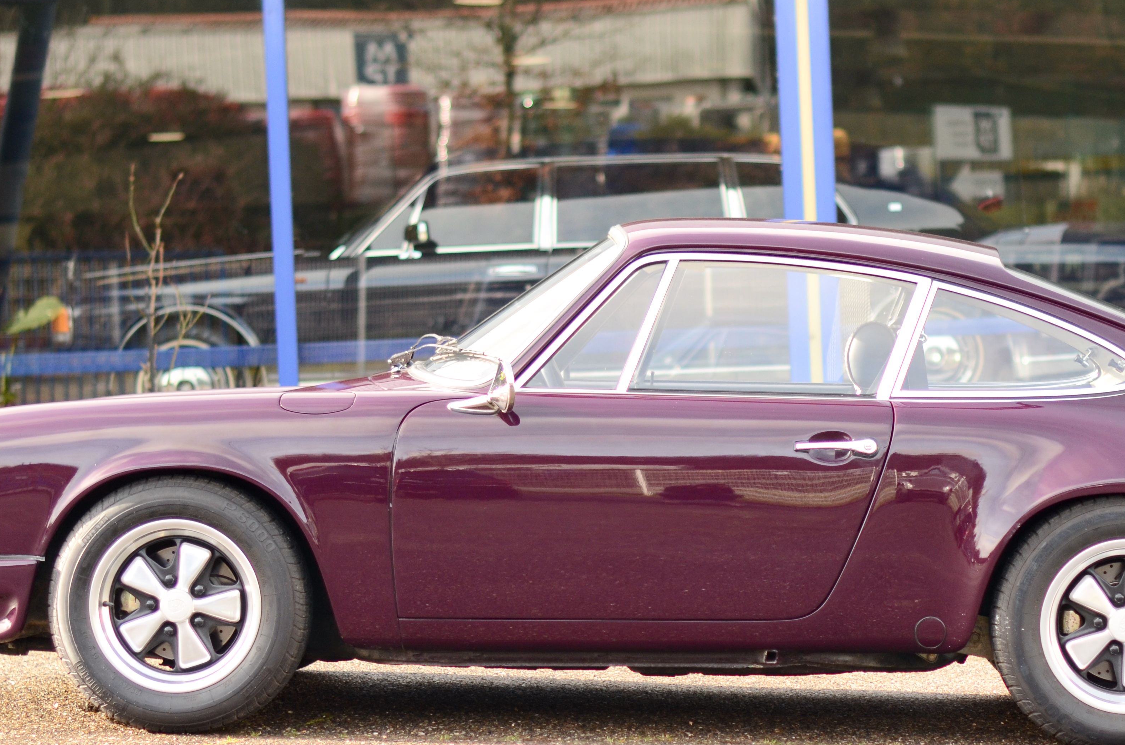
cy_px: 487
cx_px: 699
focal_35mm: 117
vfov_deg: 11.6
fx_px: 3649
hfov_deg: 17.5
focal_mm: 50
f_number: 2
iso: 320
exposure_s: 1/1600
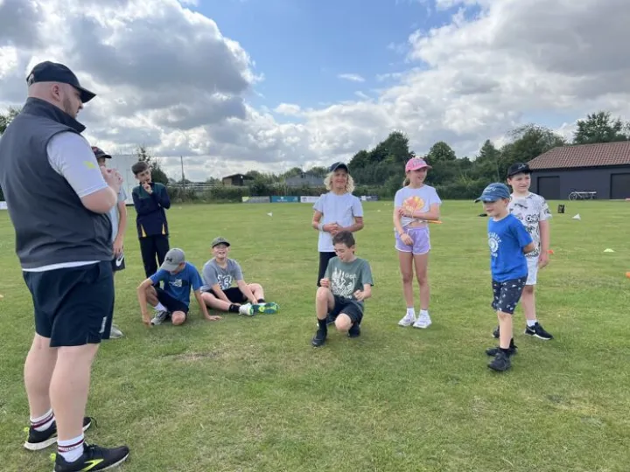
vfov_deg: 53.1
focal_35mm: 26
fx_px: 473
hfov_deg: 67.3
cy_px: 236
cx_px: 315
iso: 50
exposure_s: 1/2994
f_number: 1.5
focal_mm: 5.7
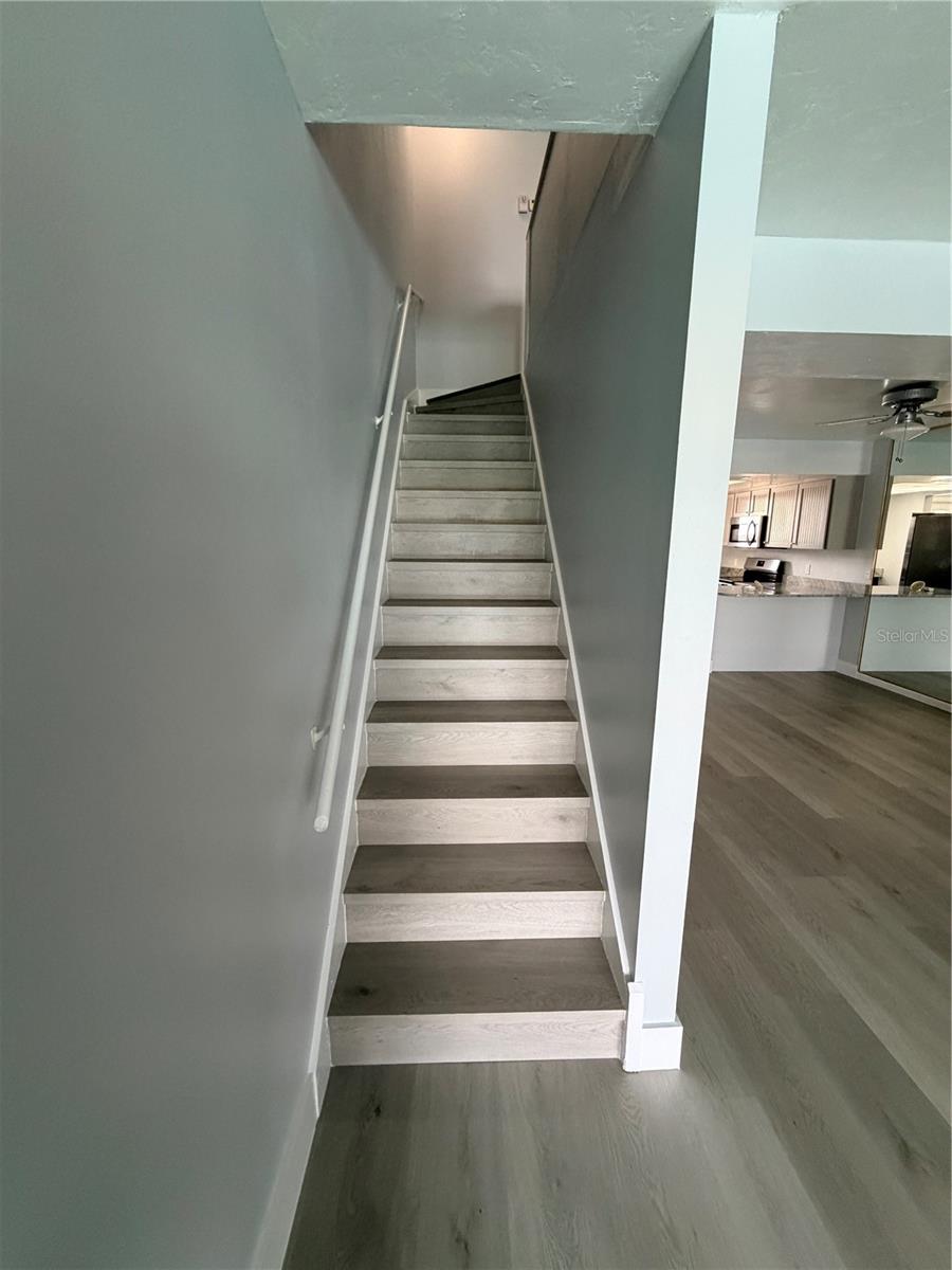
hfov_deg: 85.7
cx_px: 476
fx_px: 513
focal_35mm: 14
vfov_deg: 102.1
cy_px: 635
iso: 320
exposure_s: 1/109
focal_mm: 2.22
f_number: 2.2
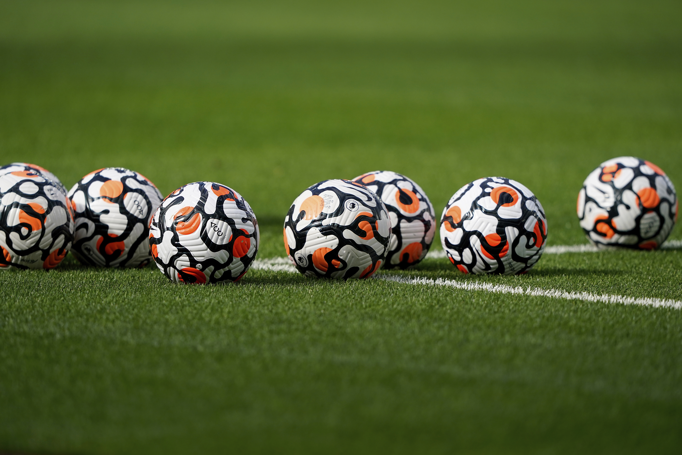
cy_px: 228
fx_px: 7577
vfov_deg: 3.4
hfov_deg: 5.2
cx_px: 341
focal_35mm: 400
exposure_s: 1/5000
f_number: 3.2
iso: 500
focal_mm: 400
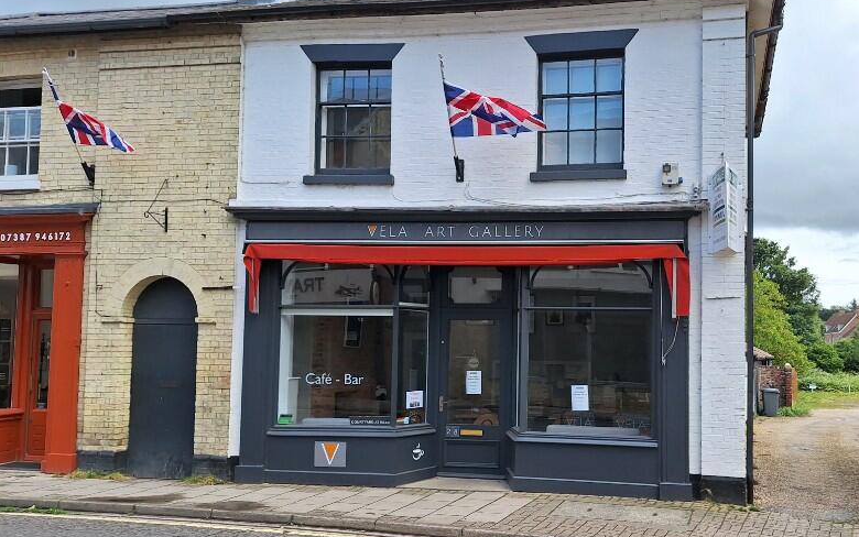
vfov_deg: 39.3
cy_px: 318
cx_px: 562
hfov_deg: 58.5
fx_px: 749
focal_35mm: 32
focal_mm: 5.54
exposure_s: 1/1792
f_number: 1.8
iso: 40
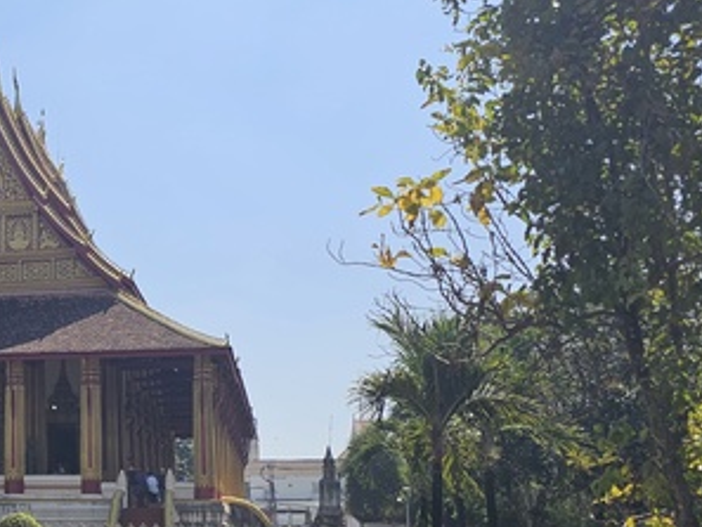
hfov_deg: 29.0
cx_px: -12
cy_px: 366
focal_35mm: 62
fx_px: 1258
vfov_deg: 23.5
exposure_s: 1/1286
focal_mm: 6.3
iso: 10
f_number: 1.7
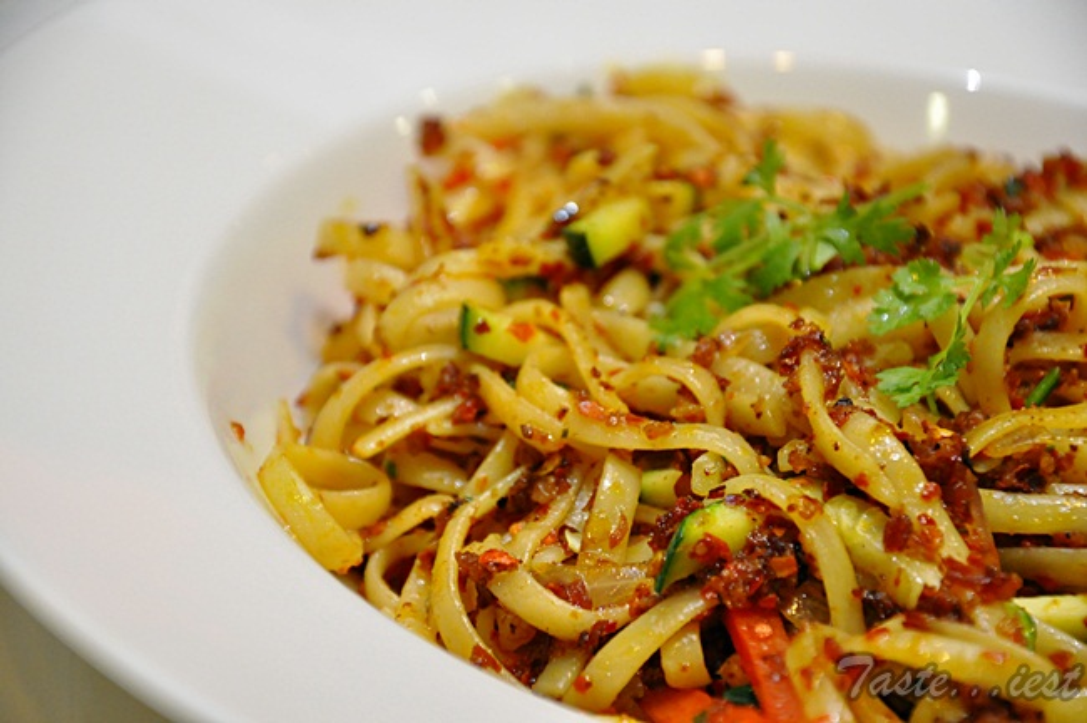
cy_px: 362
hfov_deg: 13.1
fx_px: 4751
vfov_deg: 8.7
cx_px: 544
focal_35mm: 158
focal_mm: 105
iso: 2000
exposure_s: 1/60
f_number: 5.6
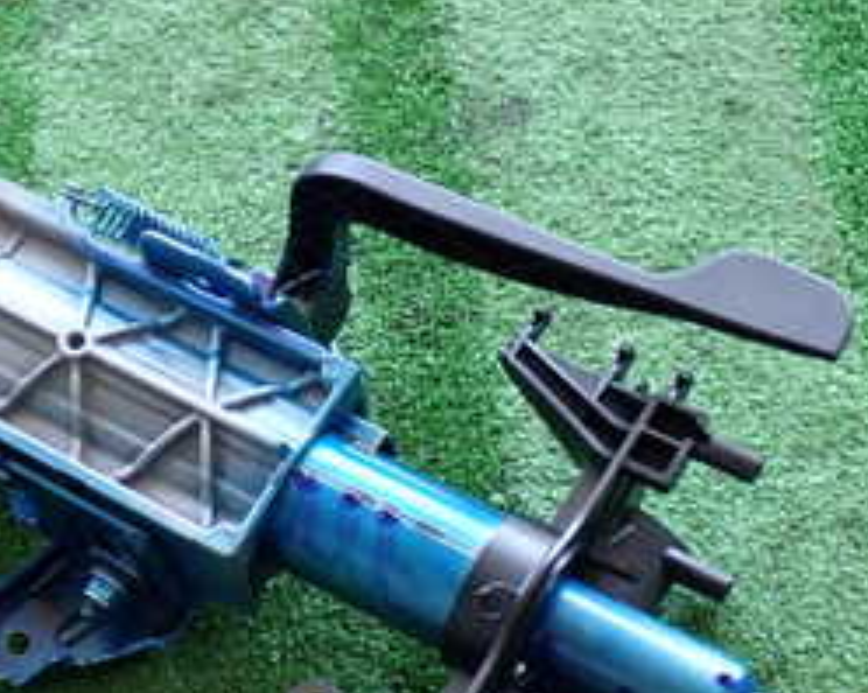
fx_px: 2182
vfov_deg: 18.0
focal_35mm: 85
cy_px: 410
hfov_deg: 22.0
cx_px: 94
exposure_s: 1/60
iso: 200
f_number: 2.5
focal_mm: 6.37
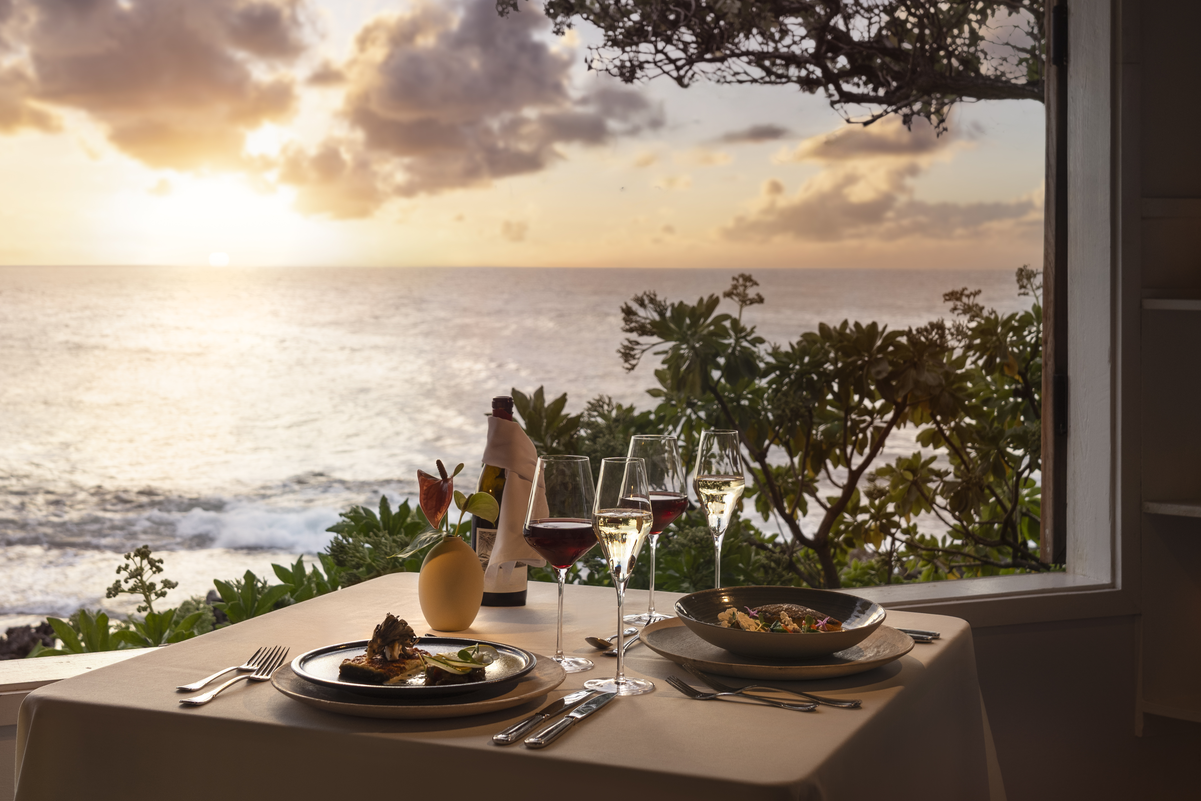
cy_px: 363
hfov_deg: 38.2
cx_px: 610
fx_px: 1735
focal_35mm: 52
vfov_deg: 26.0
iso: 100
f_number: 5.6
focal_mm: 32
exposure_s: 1/50
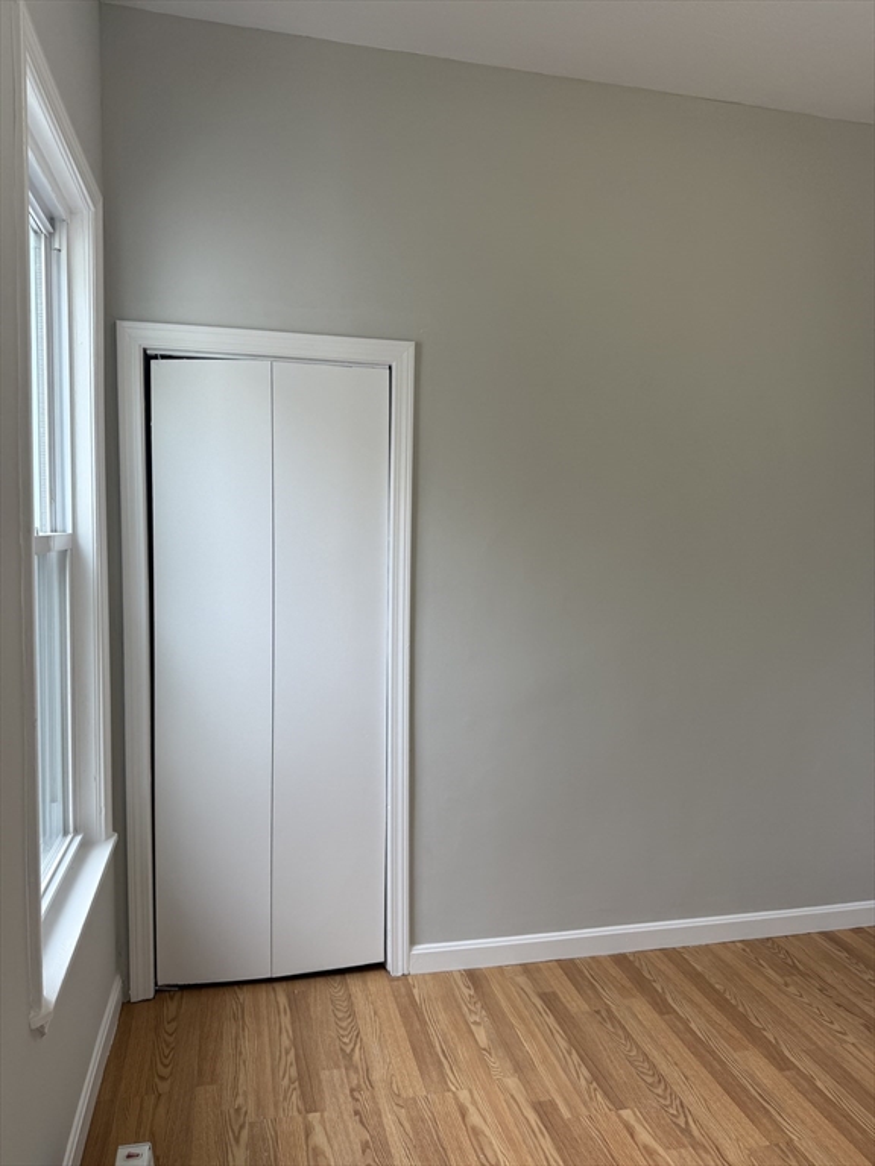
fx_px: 809
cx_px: 438
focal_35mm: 24
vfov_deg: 71.6
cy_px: 583
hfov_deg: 56.8
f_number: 1.78
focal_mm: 6.76
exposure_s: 1/121
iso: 80
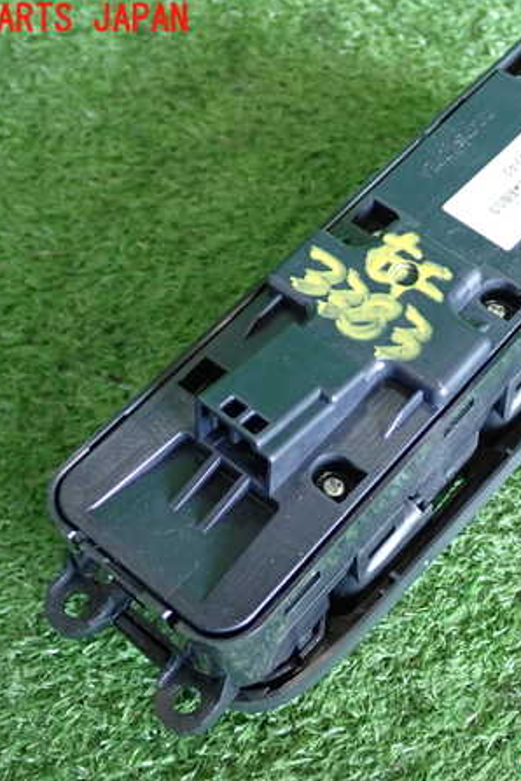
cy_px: 391
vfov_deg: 37.5
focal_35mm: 53
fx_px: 1150
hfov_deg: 25.2
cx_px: 395
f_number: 2.7
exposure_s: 1/40
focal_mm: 6.83
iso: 320
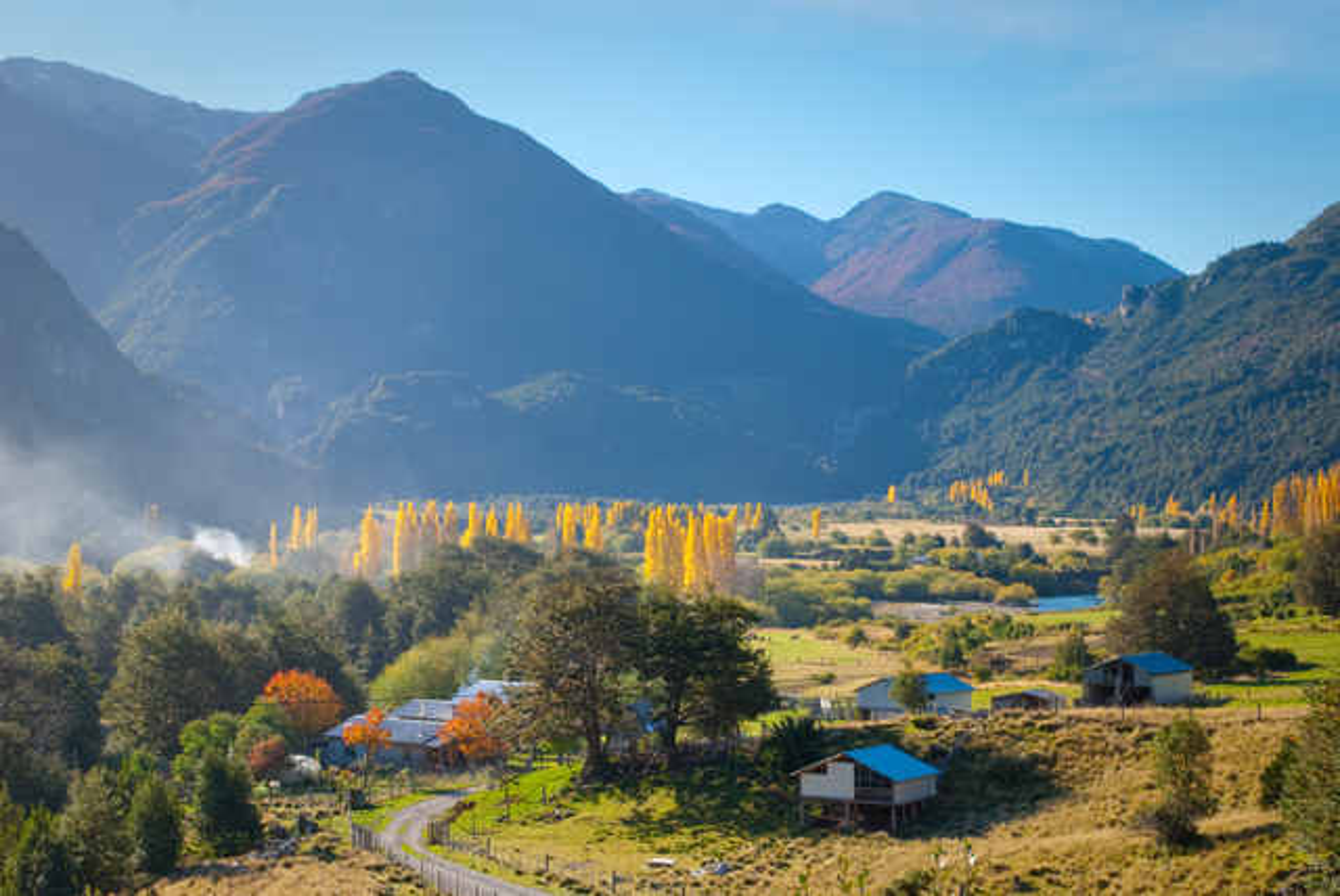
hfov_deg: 33.4
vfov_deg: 22.7
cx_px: 670
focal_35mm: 60
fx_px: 2235
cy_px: 448
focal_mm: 40
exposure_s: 1/125
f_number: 10
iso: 200
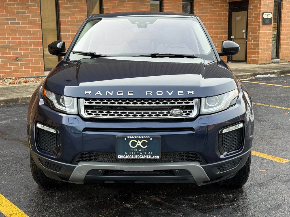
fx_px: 402
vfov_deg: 30.3
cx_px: 145
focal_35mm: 48
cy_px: 108
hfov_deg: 39.7
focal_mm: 6.76
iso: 64
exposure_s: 1/754
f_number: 1.78
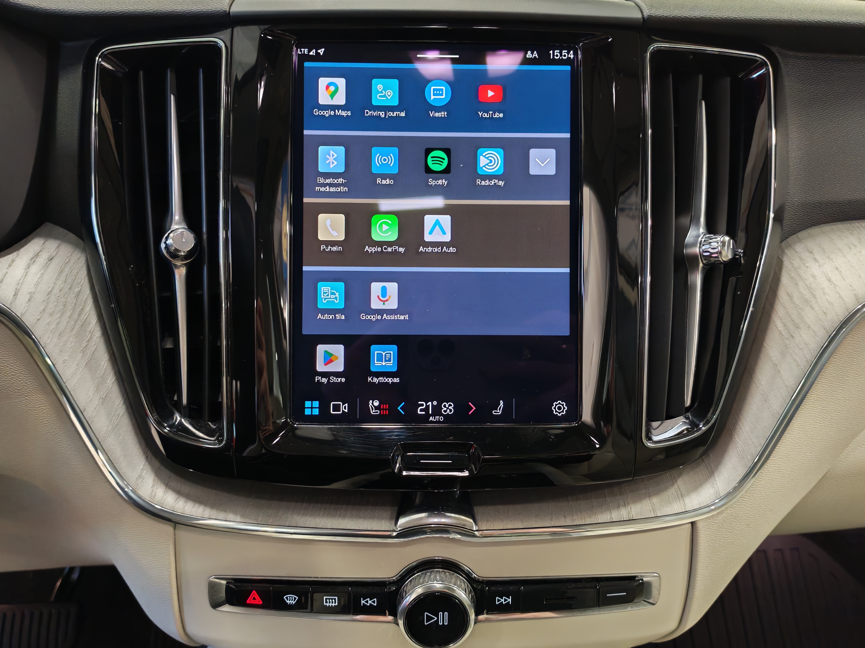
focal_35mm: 32
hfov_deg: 56.8
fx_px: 800
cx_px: 432
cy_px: 324
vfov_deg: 44.2
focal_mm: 6.12
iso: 1137
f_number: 1.9
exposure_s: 1/50
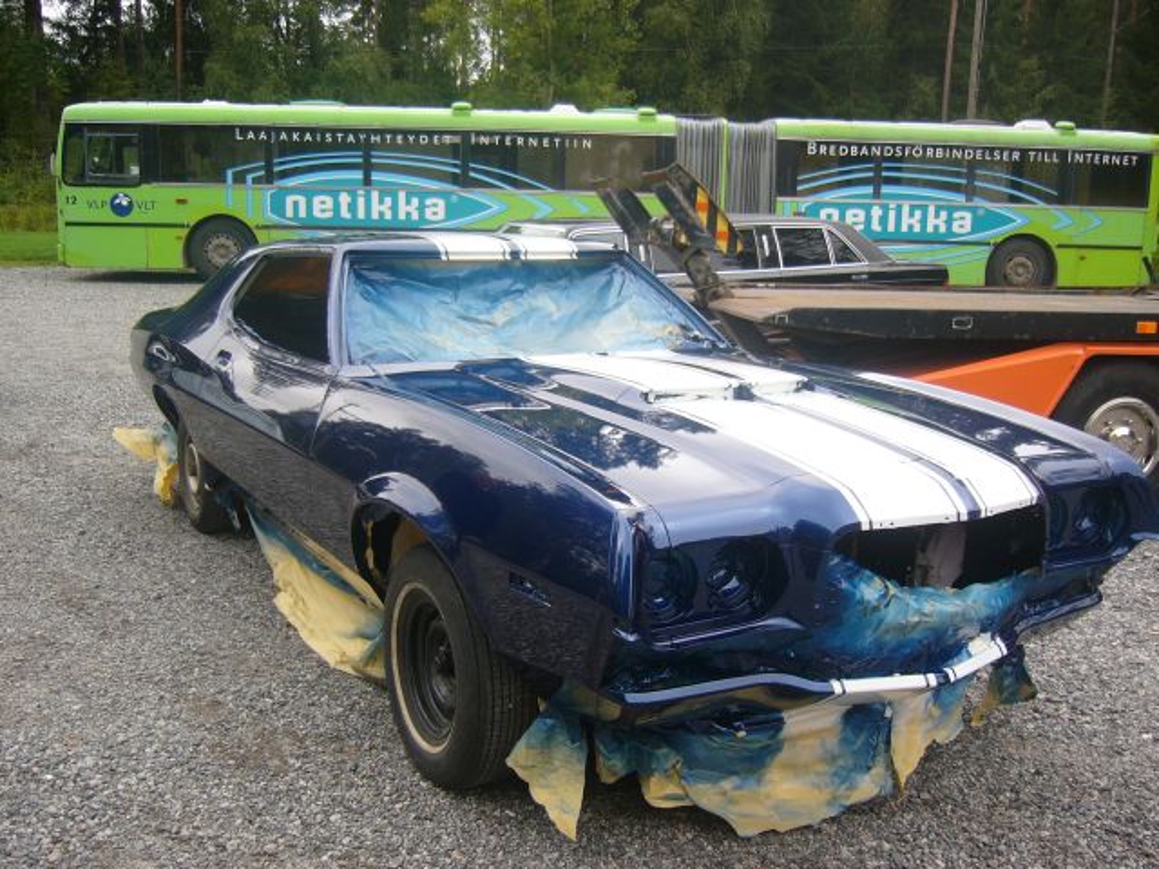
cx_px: 580
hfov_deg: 52.6
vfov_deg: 40.7
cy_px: 434
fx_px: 1172
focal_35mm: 35
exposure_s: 1/100
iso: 50
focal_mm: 5.8
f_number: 2.8
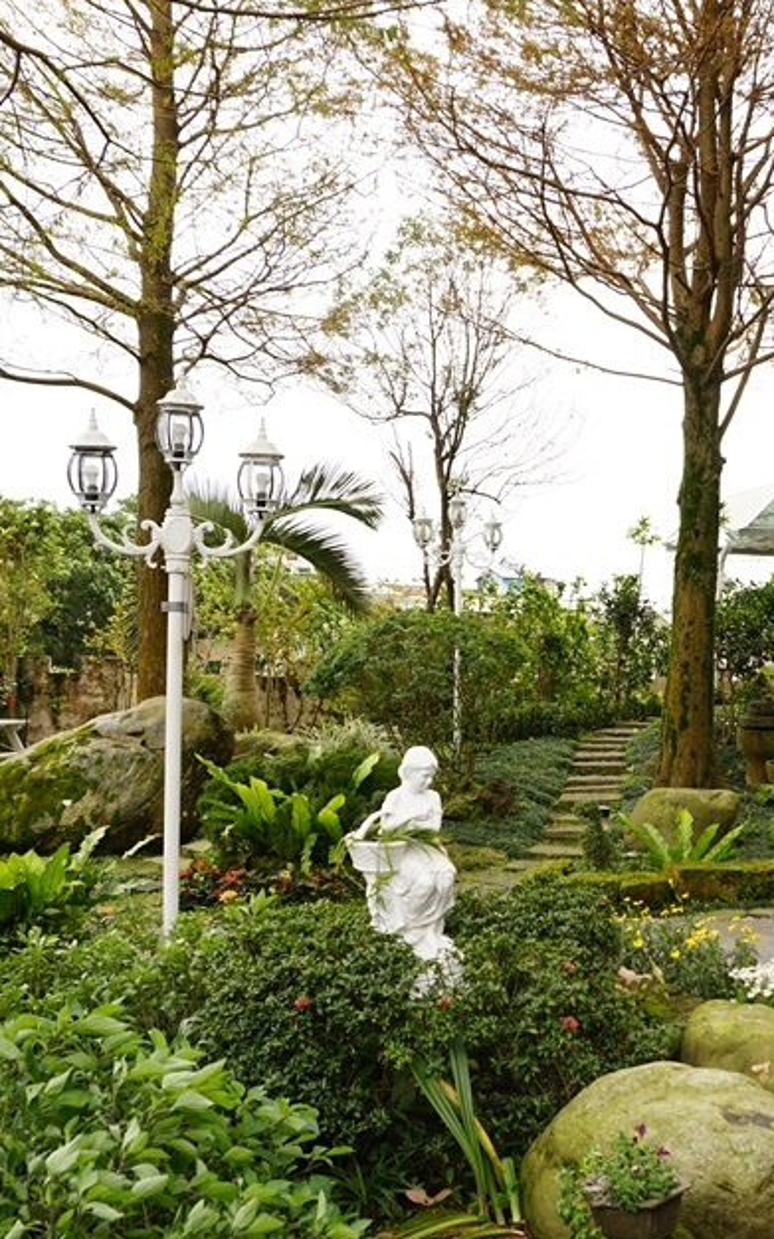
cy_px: 624
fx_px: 1351
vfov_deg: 49.3
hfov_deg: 31.1
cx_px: 633
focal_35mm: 40
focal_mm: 16
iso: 100
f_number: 5
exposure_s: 1/60
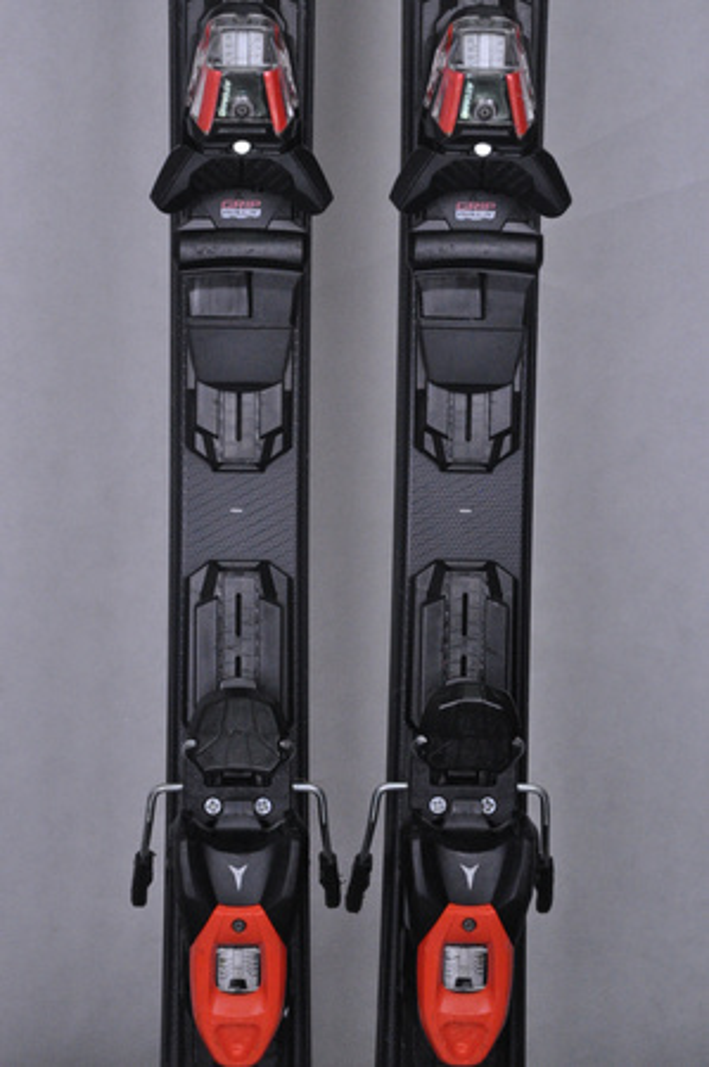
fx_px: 3109
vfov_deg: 19.5
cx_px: 354
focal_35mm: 105
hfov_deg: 13.0
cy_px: 534
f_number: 9.5
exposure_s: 1/125
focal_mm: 70
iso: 3200
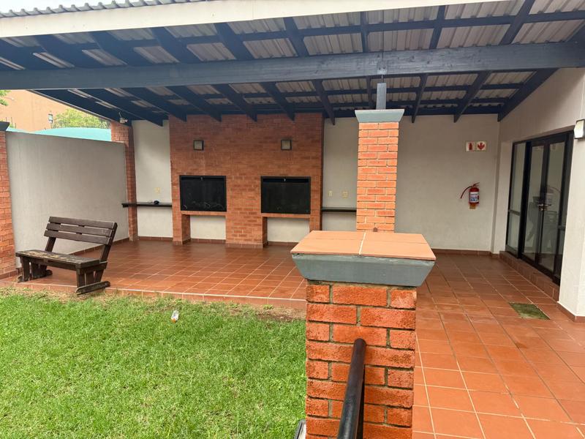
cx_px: 292
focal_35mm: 24
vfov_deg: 56.8
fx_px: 406
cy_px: 220
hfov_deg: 71.6
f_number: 1.78
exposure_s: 1/121
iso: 80
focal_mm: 6.76
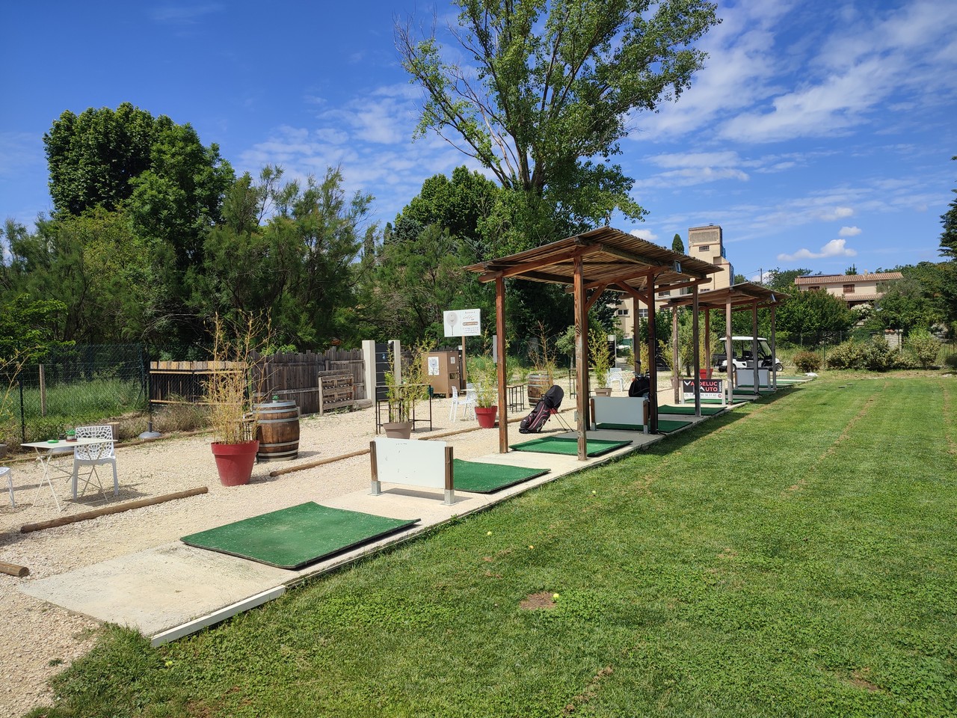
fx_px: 664
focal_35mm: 24
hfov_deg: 71.6
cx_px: 478
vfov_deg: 56.8
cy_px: 359
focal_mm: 5.89
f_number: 1.89
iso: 50
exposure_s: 1/914
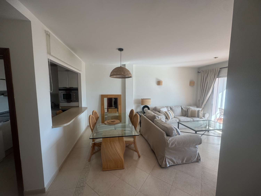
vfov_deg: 85.7
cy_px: 98
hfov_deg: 102.1
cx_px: 130
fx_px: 106
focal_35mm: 14
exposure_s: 1/169
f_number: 2.2
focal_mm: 2.22
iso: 40
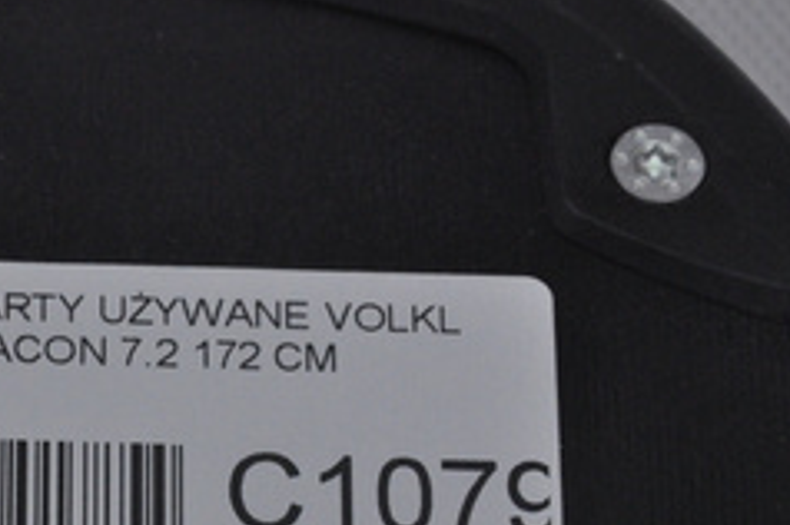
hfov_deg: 6.9
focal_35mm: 298
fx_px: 6529
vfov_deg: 4.6
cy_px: 444
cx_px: 143
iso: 3200
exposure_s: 1/125
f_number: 9.5
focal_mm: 105
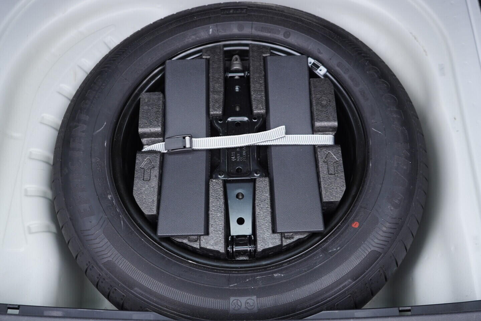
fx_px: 481
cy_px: 160
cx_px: 240
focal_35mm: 36
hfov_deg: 53.1
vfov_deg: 36.9
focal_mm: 24
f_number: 2.8
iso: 200
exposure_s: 1/40
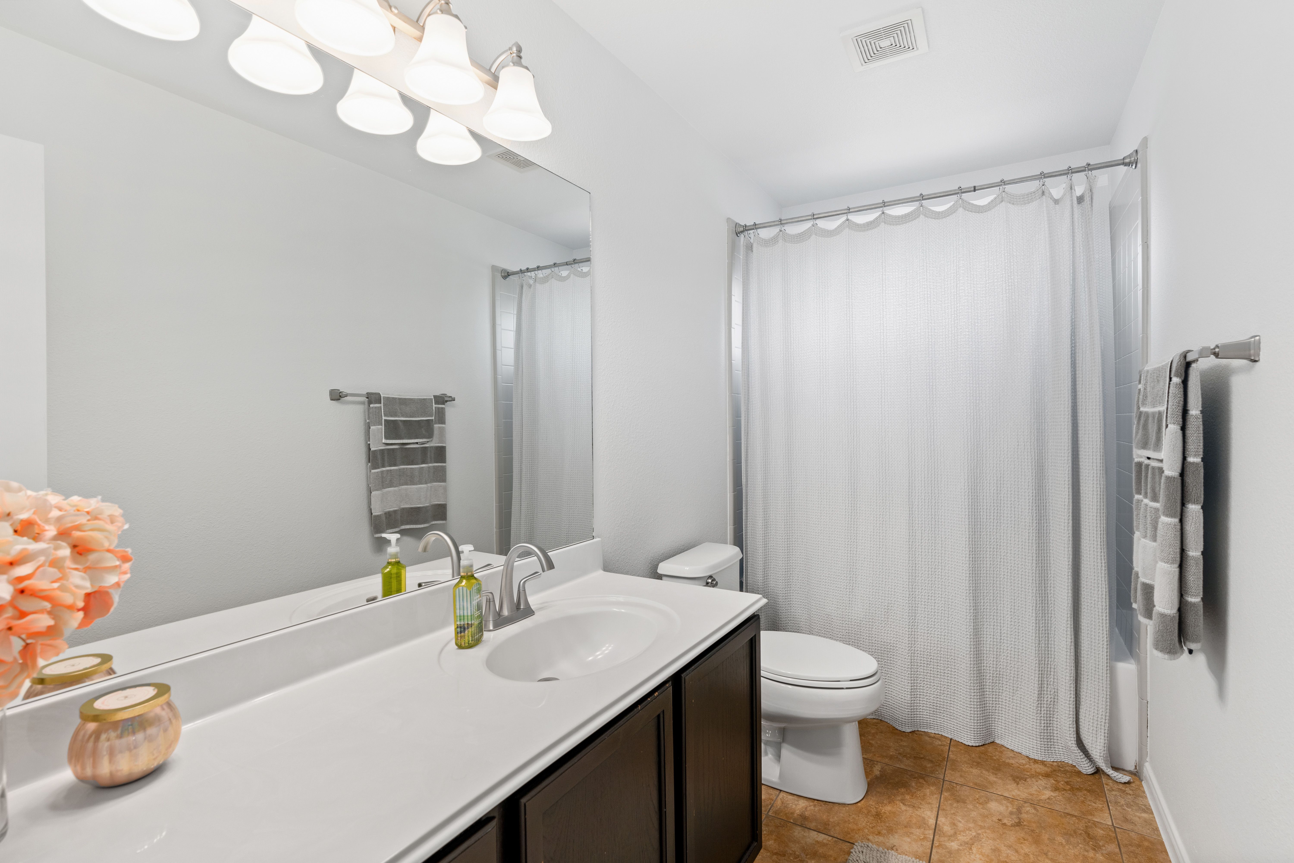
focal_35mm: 16
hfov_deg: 96.7
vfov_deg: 73.7
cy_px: 432
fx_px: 575
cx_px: 647
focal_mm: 16
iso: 320
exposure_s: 1/6
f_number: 7.1
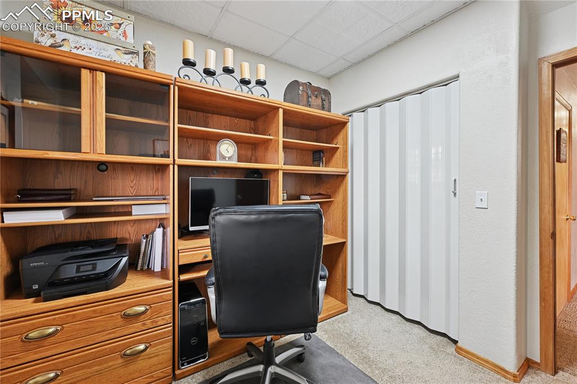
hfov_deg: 100.4
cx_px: 288
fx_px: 240
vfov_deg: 77.3
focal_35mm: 15
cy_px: 192
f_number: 11
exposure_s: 1/4
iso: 800
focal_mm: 15
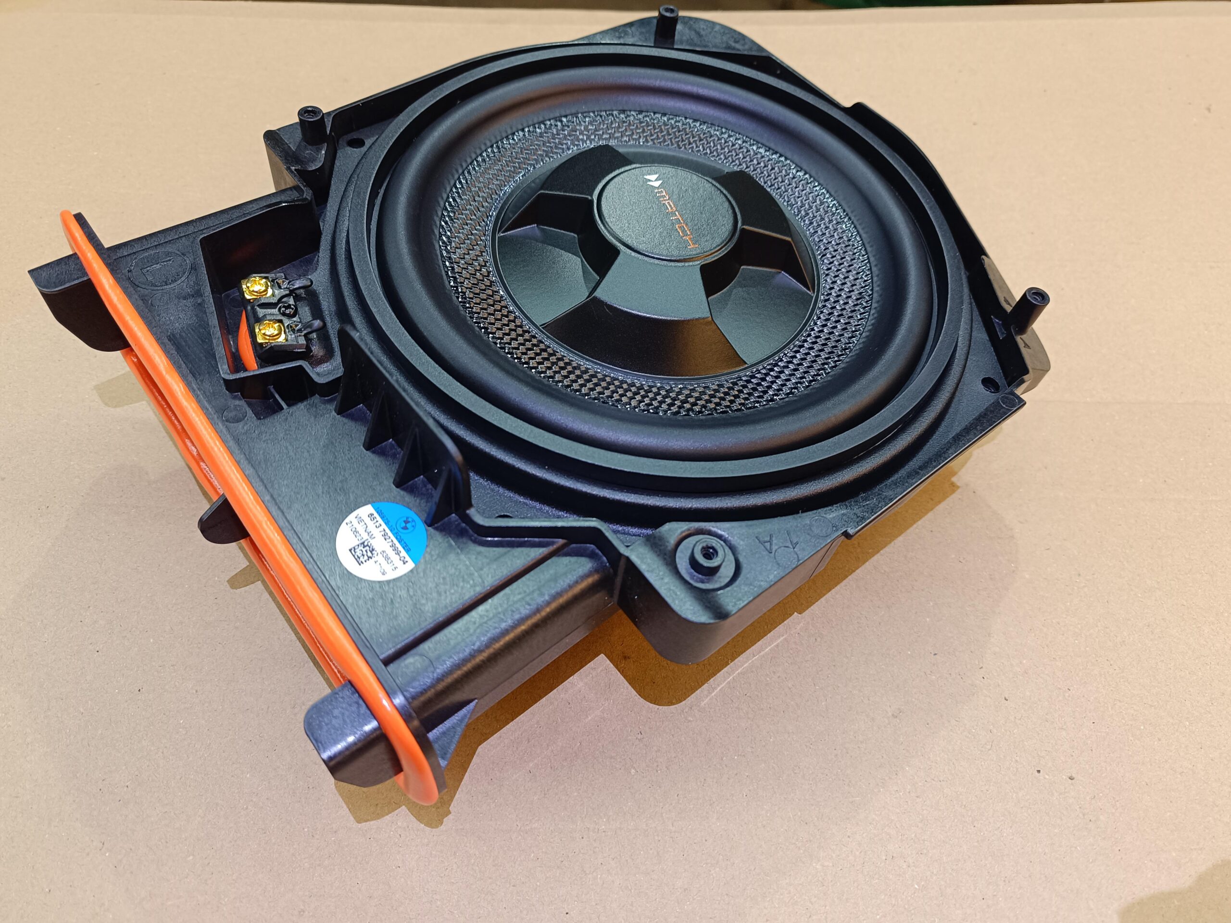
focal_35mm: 24
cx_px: 616
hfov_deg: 71.6
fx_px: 853
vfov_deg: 56.8
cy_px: 462
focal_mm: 5.59
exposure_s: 1/50.1
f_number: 1.88
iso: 304
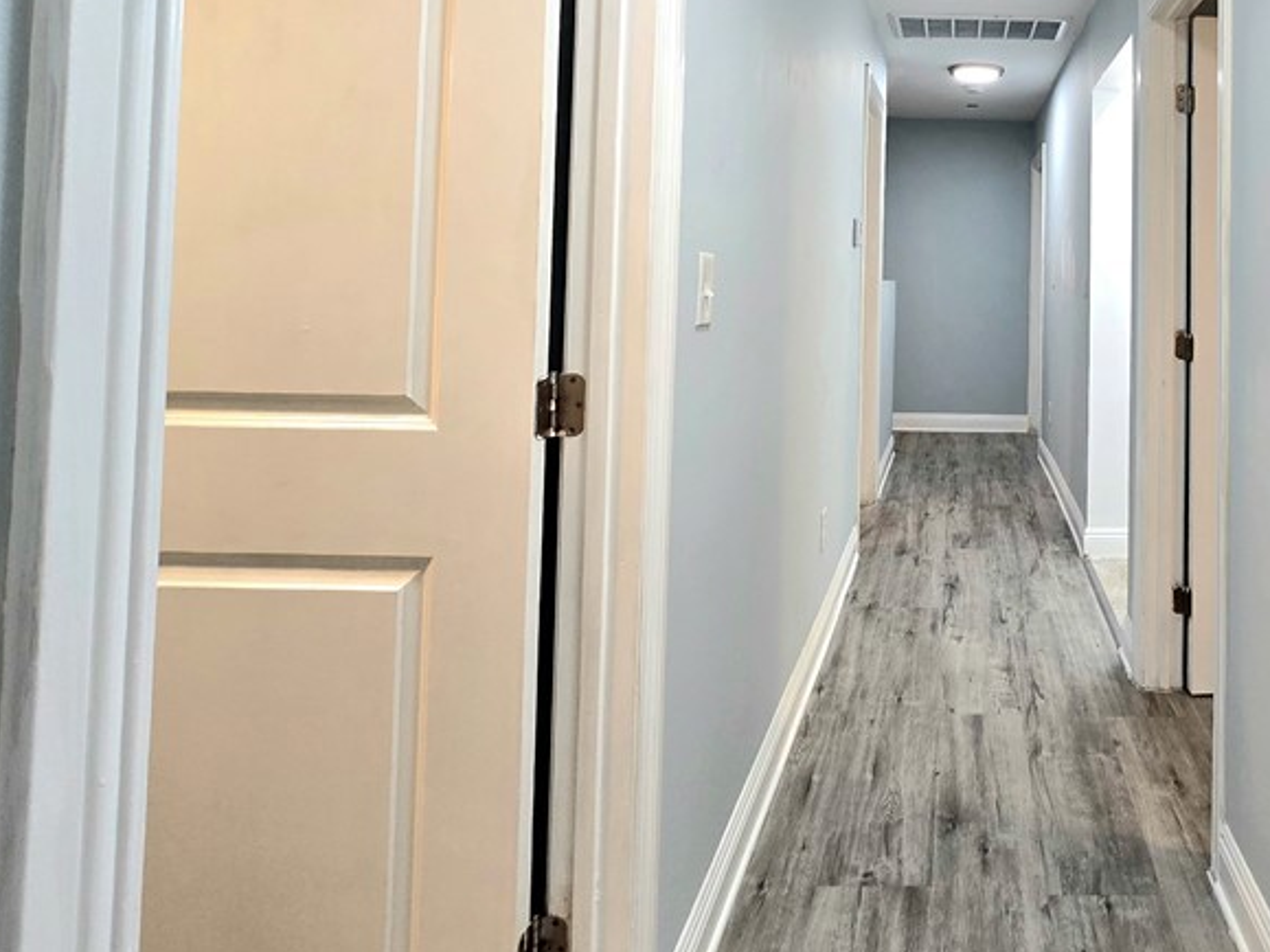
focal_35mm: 23
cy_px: 261
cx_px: 989
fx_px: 844
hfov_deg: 67.9
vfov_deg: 56.5
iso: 125
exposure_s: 1/60.2
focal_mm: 2.2
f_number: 2.2
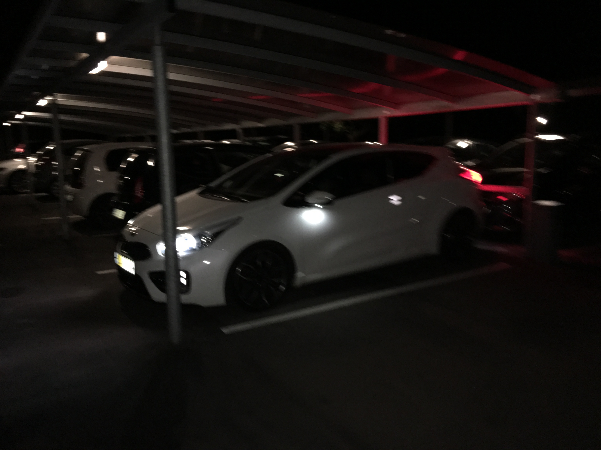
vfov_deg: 48.2
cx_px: 300
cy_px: 225
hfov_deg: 61.7
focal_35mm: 29
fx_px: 503
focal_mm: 4.15
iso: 200
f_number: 2.2
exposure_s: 1/17
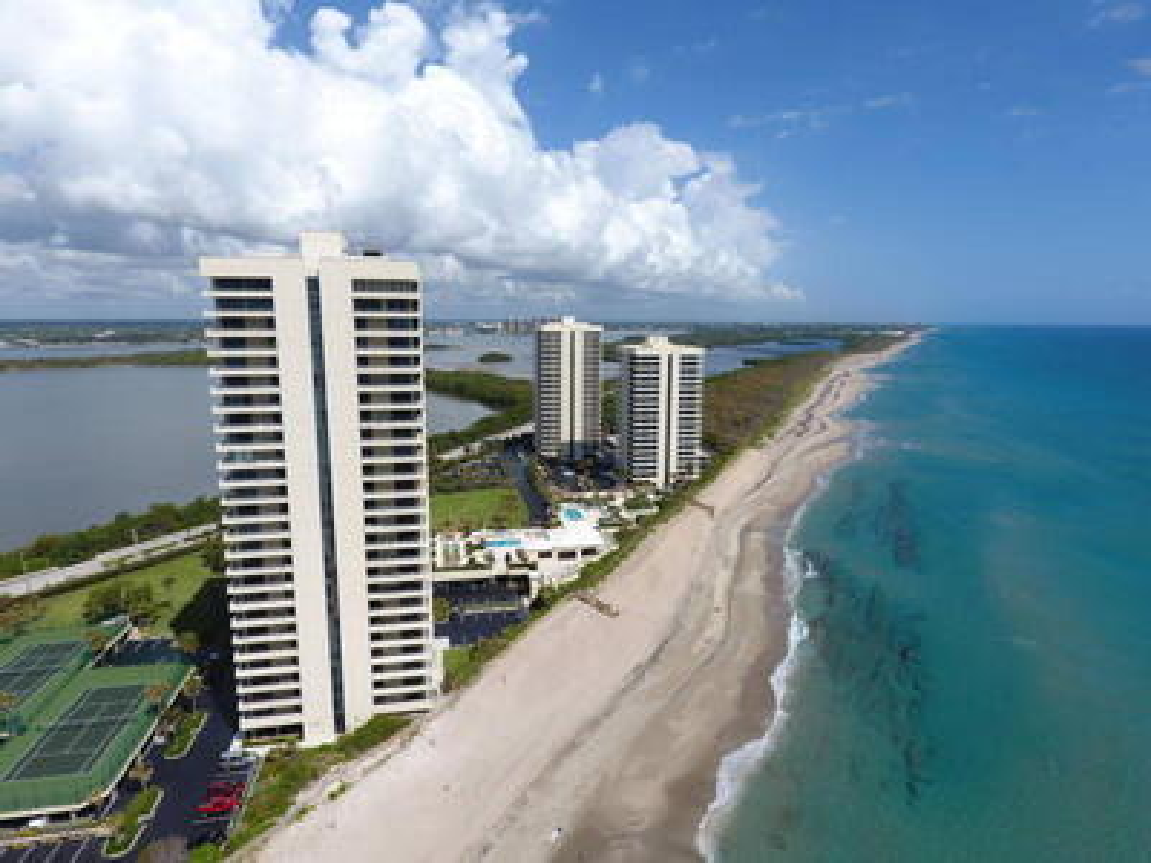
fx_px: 665
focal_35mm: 20
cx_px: 576
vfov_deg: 66.0
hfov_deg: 81.7
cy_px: 432
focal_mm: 3.61
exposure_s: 1/1418
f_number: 2.8
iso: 100
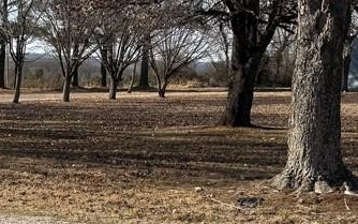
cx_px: 2
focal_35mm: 78
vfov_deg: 16.7
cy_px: 137
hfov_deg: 25.2
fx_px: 761
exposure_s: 1/2801
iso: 80
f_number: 1.78
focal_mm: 6.76
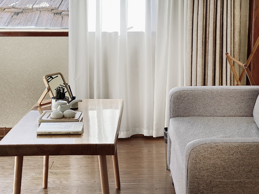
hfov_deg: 25.3
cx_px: 130
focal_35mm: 77
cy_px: 97
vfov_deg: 19.1
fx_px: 576
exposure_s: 1/99
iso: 32
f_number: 2.8
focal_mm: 9
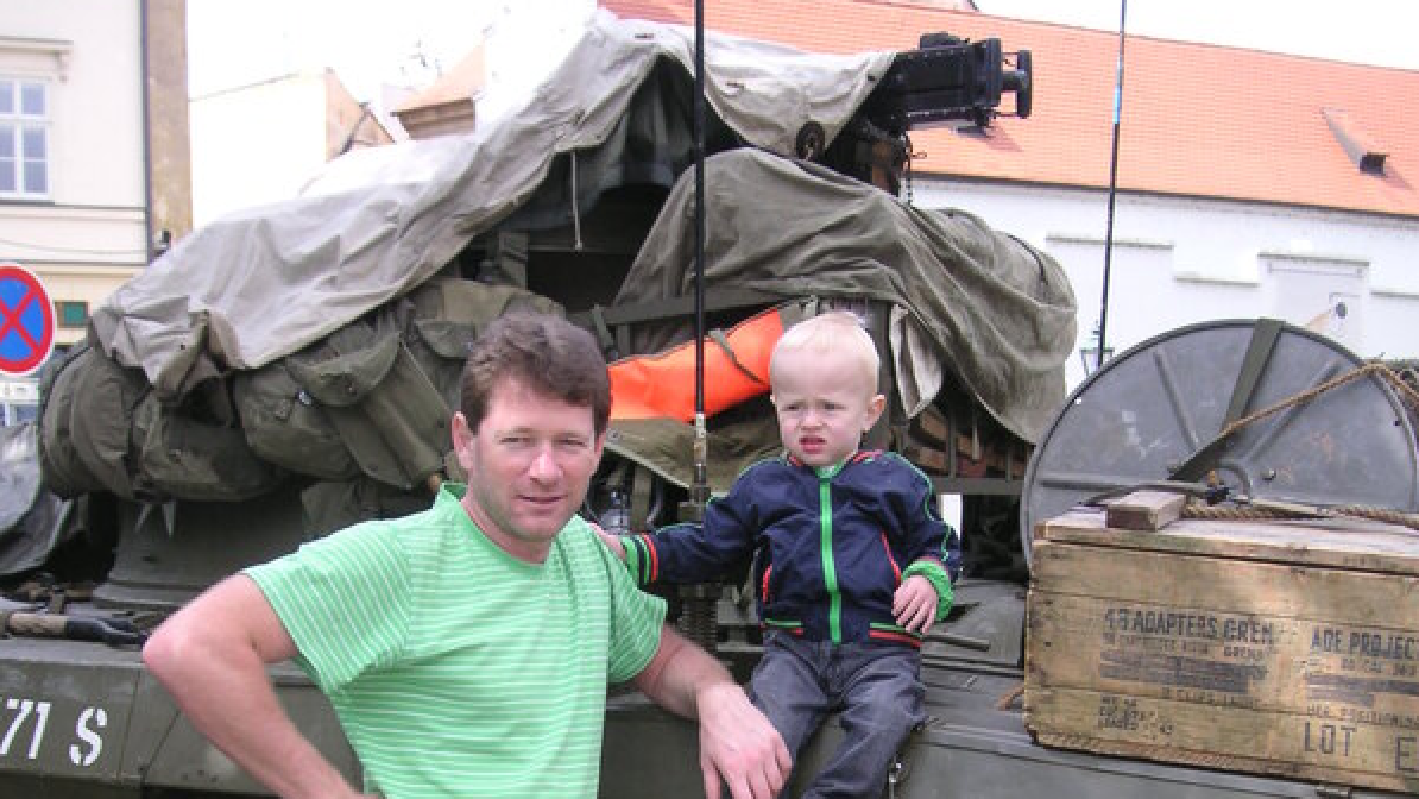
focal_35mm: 54
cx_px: 711
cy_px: 770
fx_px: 2032
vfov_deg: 21.6
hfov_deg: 38.5
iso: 50
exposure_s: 1/350
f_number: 2.8
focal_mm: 6.1
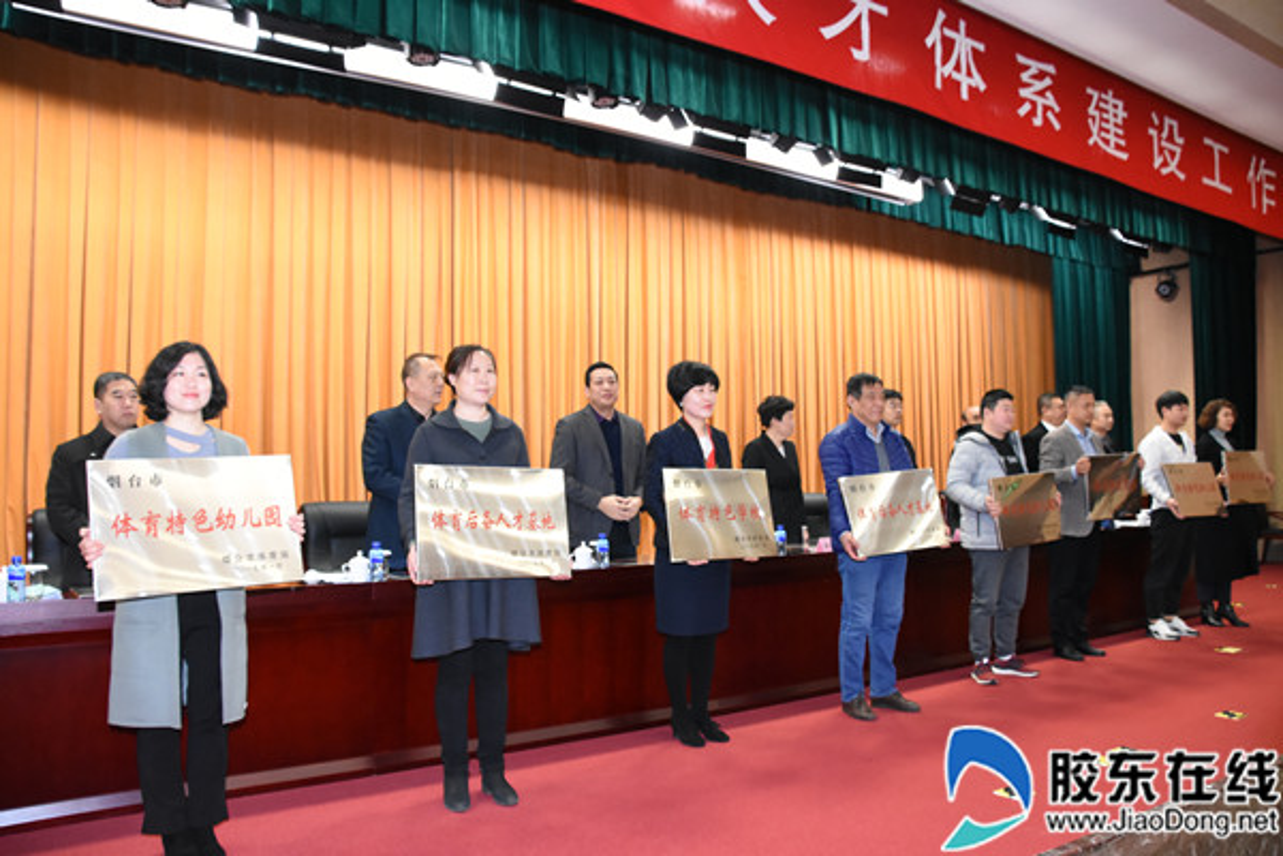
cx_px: 642
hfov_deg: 67.4
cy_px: 428
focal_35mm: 27
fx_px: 962
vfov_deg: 47.9
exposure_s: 1/250
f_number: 4.5
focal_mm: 18
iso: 3200
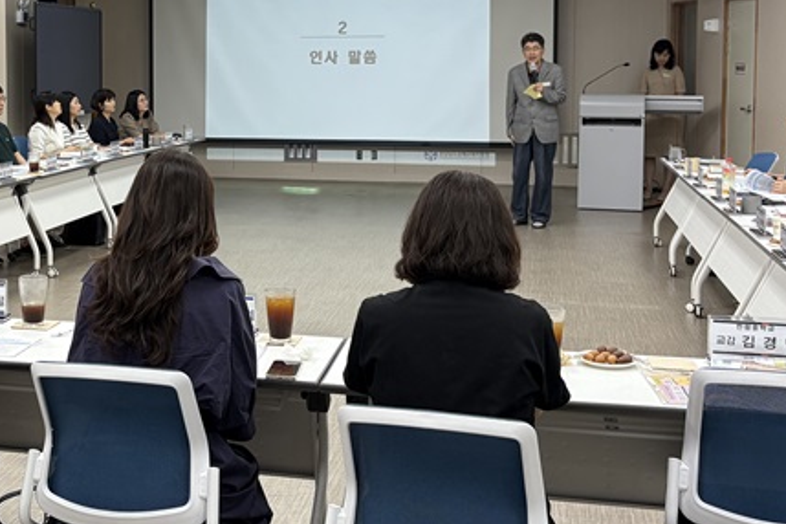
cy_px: 119
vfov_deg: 24.7
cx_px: 198
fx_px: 1179
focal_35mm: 54
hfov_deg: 36.0
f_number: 1.6
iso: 125
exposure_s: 1/143
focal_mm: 5.96
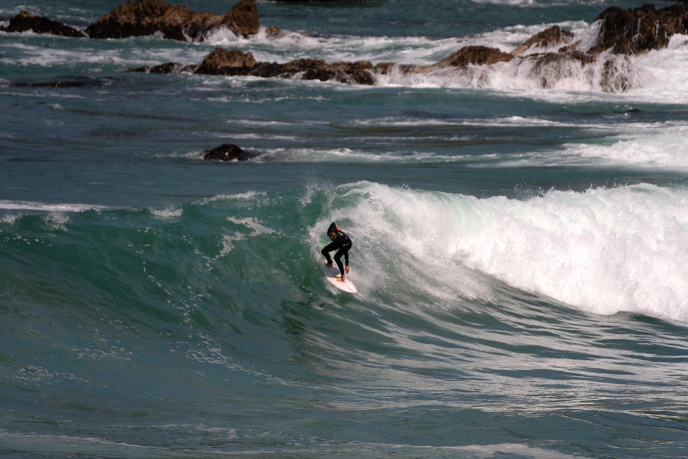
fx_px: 10091
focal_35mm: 528
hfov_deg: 3.9
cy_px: 230
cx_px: 344
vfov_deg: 2.6
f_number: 6.3
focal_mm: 352
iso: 250
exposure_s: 1/2500
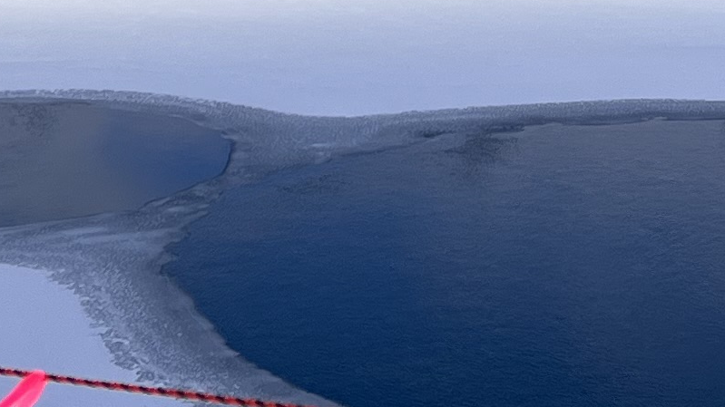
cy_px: -630
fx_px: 2748
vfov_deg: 7.8
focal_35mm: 143
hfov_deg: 14.9
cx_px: 568
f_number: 1.6
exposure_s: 1/2755
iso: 50
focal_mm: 5.1
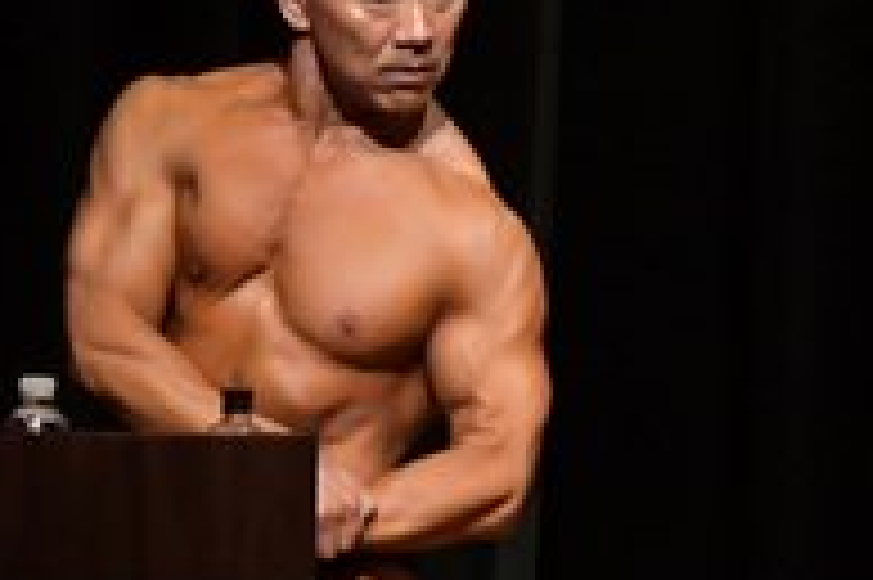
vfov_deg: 1.5
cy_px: 710
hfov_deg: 2.3
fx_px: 21782
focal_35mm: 899
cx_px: 1334
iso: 5000
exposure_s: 1/400
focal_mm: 150
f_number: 5.6
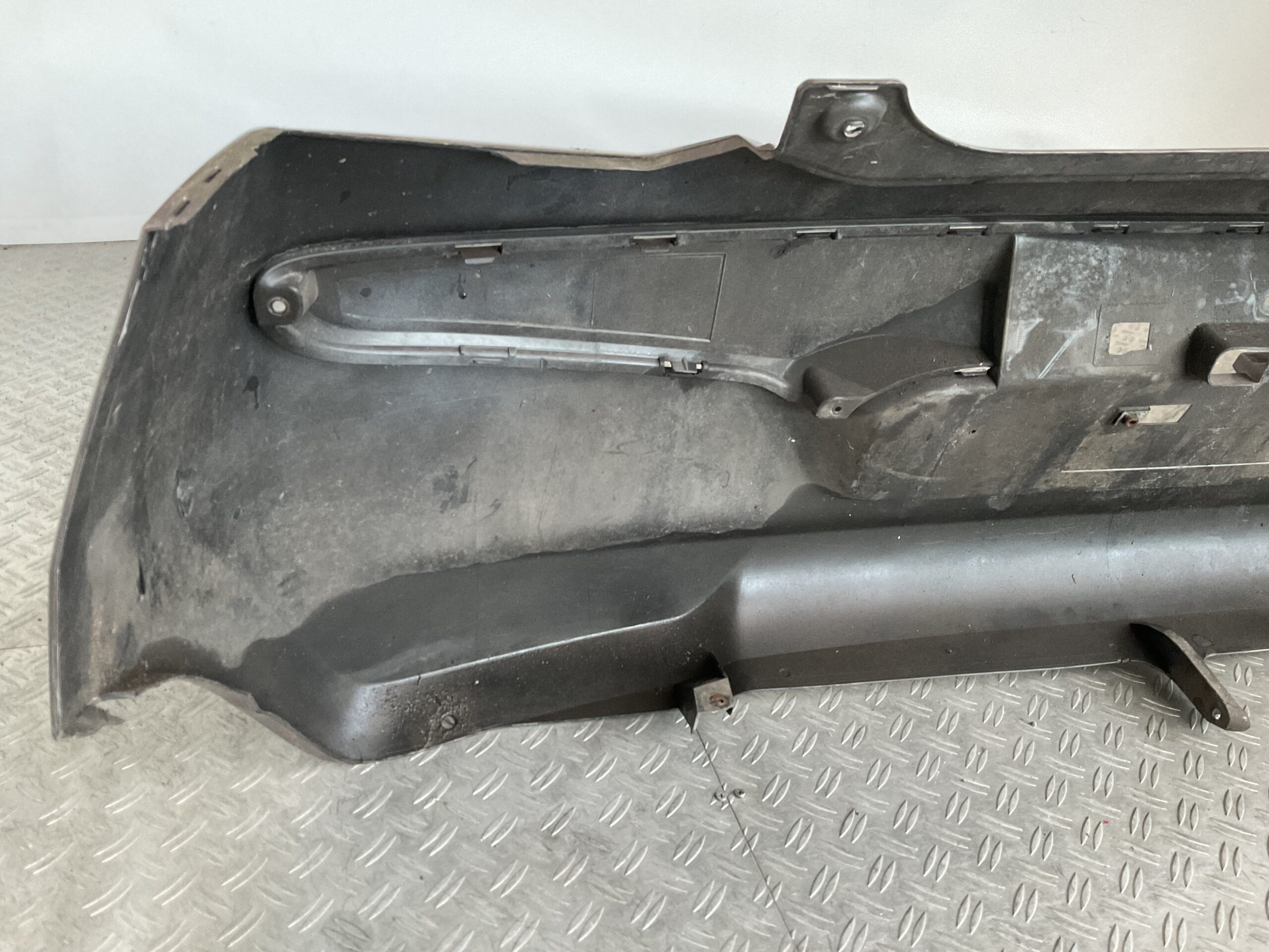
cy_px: 476
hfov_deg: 61.7
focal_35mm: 29
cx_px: 634
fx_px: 1063
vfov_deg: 48.2
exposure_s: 1/50
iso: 200
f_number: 1.8
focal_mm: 3
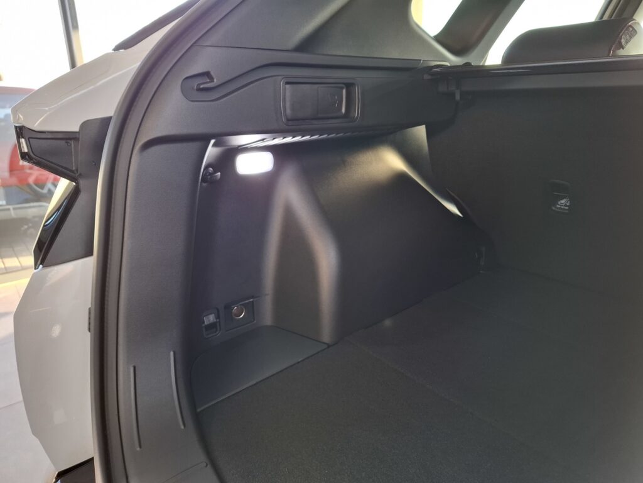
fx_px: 427
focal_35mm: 23
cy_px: 242
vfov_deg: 58.9
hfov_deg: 73.9
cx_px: 322
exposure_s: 1/33
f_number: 1.8
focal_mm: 5.54
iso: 320
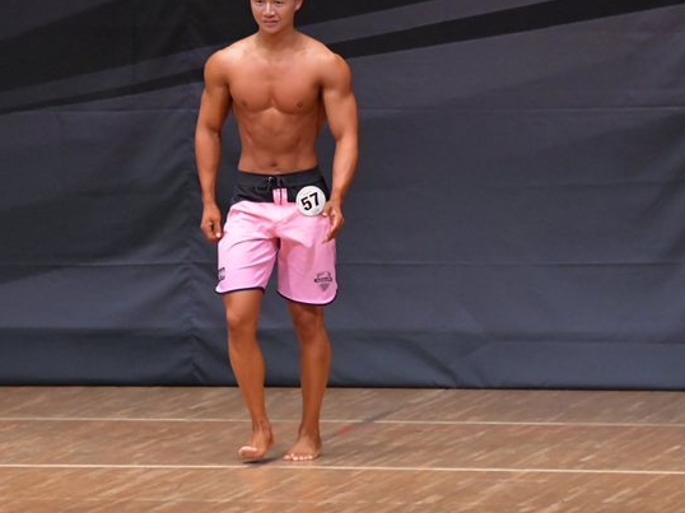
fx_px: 7398
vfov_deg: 4.0
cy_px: 220
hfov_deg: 5.3
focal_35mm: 374
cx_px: 216
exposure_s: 1/400
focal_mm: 180
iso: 6400
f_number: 5.6
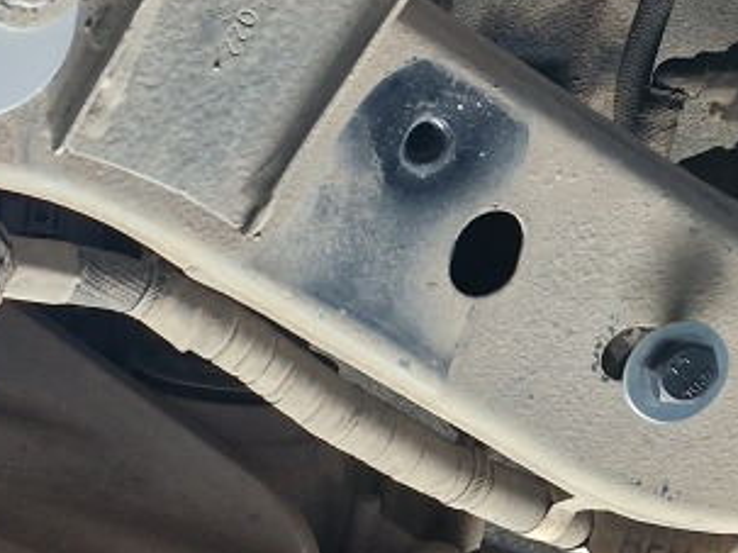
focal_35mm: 91
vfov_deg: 15.1
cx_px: -402
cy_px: 811
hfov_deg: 18.7
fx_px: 1939
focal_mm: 5.4
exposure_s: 1/100
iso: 125
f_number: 1.8
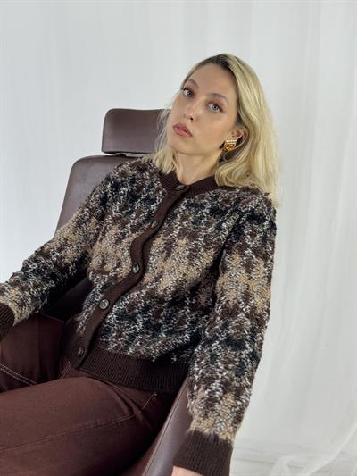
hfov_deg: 30.3
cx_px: 178
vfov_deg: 39.6
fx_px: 660
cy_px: 238
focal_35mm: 48
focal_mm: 6.76
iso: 50
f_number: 1.78
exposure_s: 1/100
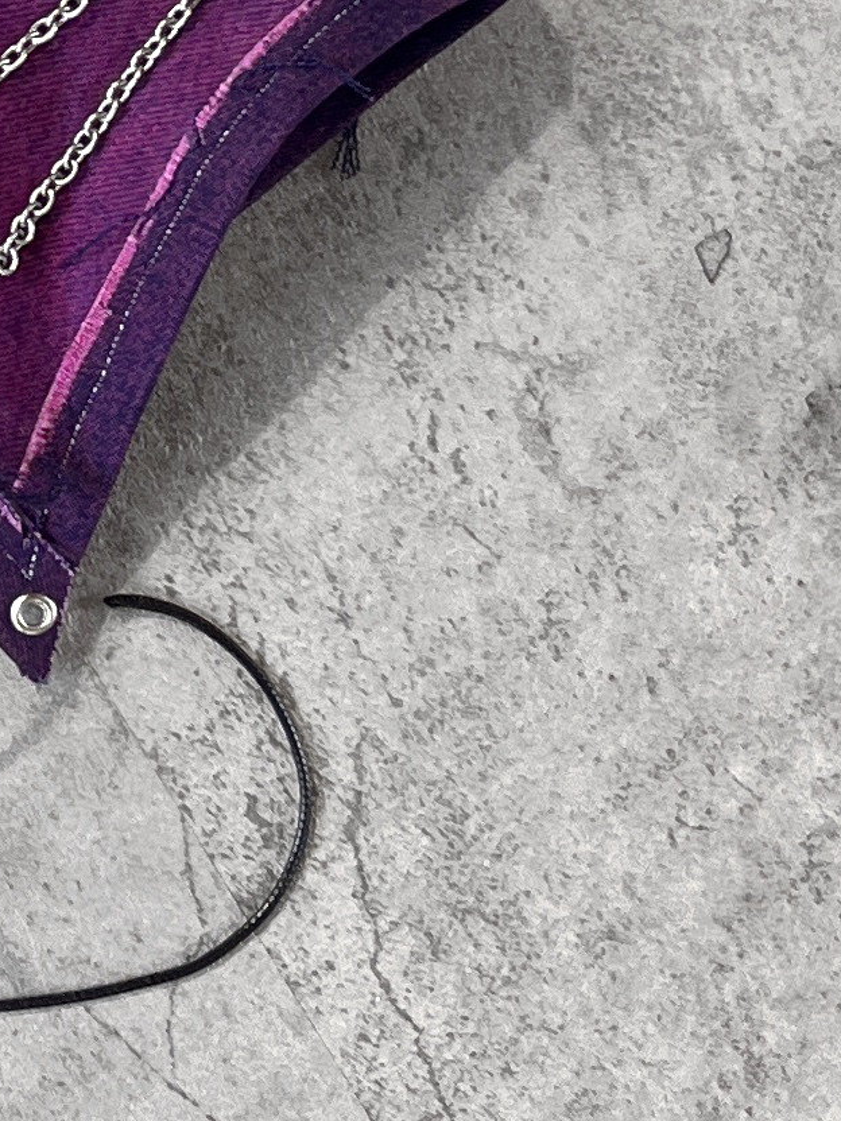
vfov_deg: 15.3
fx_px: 4082
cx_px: -732
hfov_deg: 10.9
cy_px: -86
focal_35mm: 126
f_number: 1.6
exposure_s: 1/122
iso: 50
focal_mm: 5.1
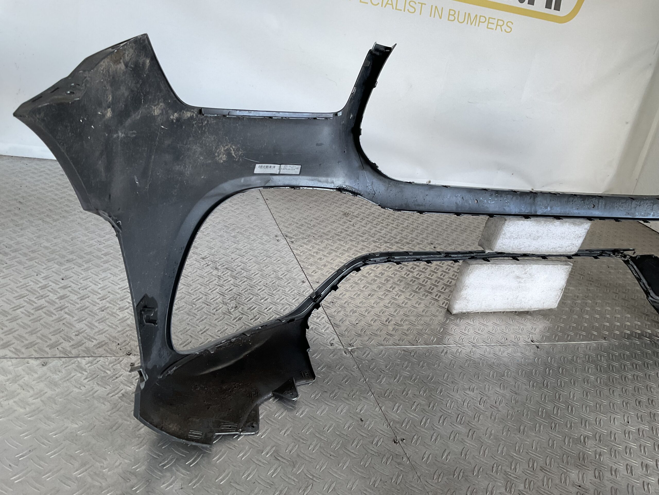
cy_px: 248
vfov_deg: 48.2
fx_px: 552
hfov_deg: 61.7
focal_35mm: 29
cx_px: 330
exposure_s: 1/100
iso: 64
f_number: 1.8
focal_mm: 3
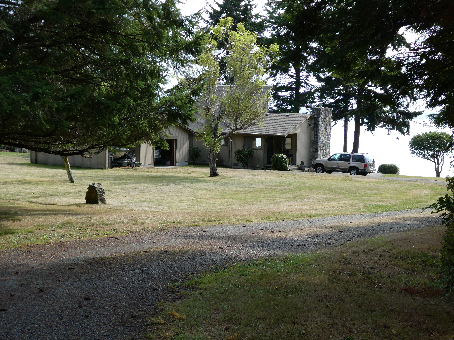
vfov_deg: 30.9
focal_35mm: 47
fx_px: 616
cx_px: 227
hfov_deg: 40.4
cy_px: 170
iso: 80
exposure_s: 1/250
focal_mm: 8.4
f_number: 4
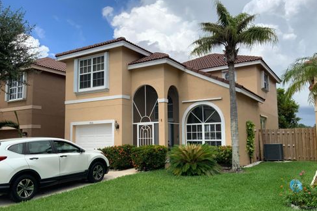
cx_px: 162
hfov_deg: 60.3
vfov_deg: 42.3
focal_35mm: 31
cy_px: 110
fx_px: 273
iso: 16
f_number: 1.8
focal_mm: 3
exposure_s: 1/2227
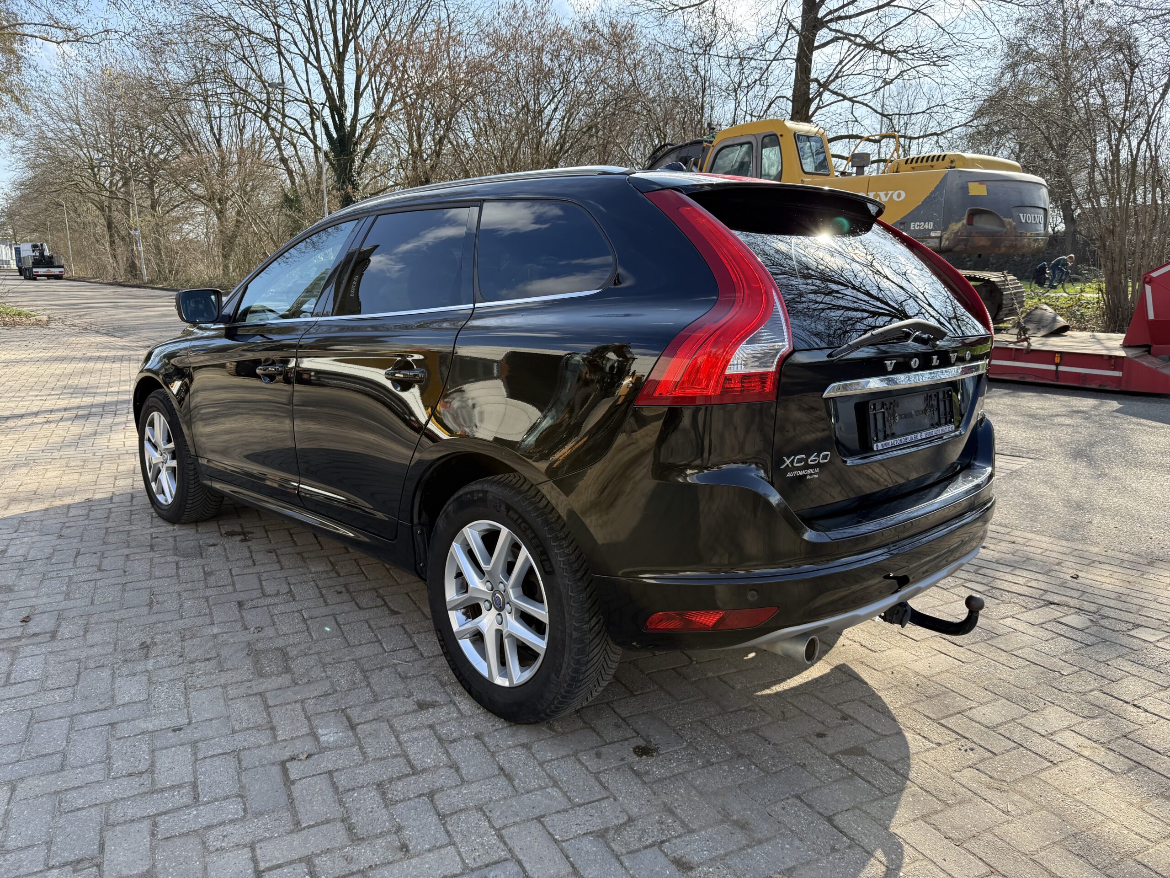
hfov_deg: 71.6
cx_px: 585
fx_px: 811
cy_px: 439
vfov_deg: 56.8
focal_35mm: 24
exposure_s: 1/1493
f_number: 1.78
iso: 100
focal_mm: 6.76
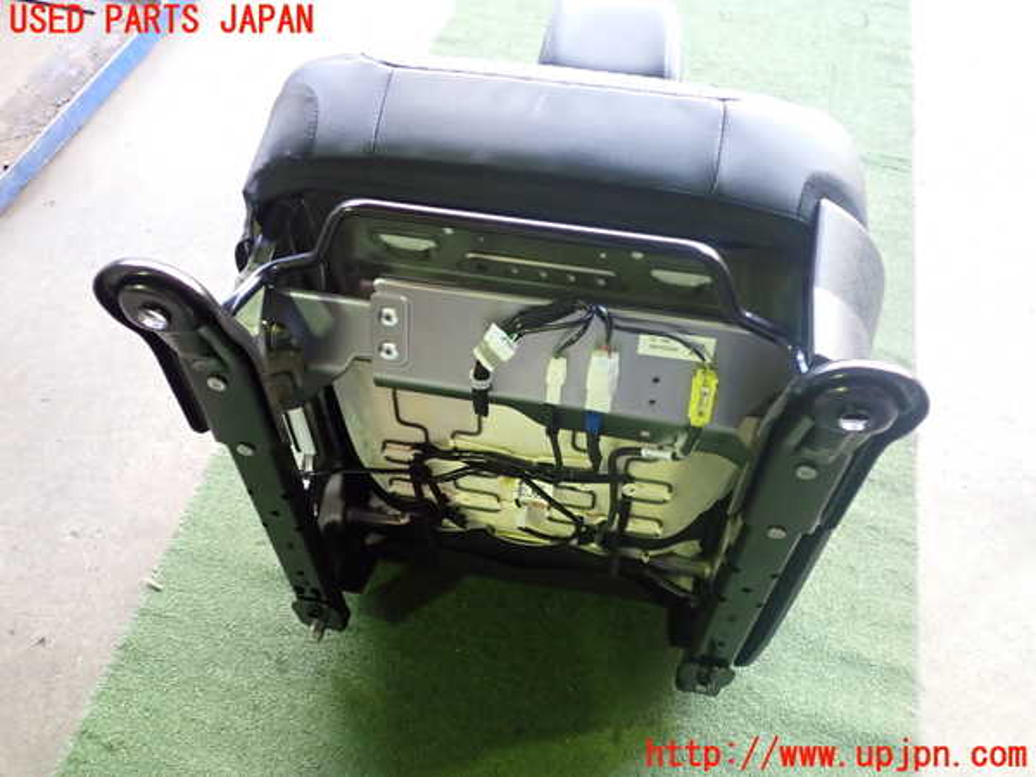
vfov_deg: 46.8
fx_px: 898
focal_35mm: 30
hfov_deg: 60.0
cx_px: 518
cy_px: 388
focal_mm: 5.4
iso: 500
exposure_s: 1/30
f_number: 2.3
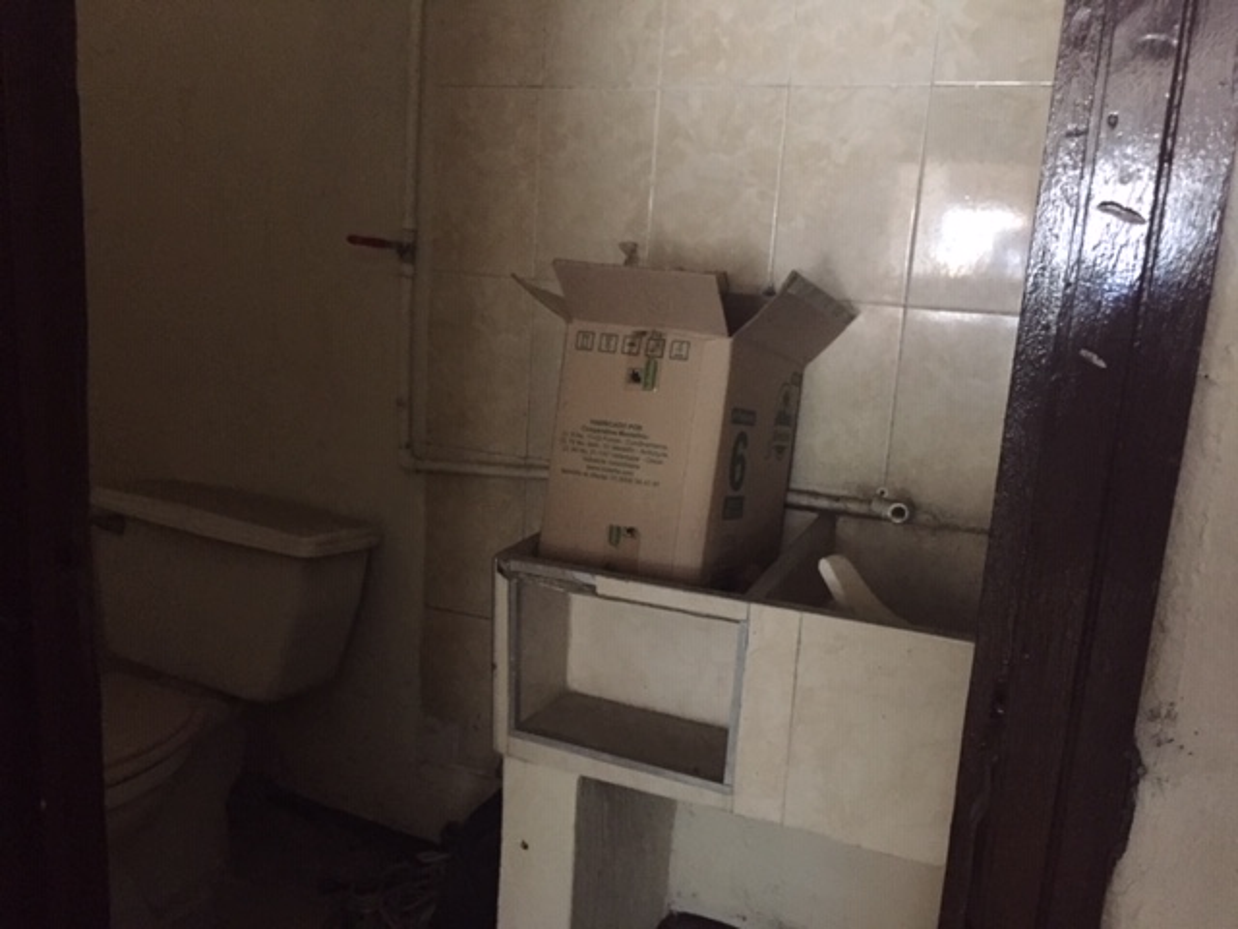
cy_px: 464
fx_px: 1037
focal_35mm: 29
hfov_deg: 61.7
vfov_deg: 48.2
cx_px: 619
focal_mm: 4.15
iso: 400
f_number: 2.2
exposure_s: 1/15
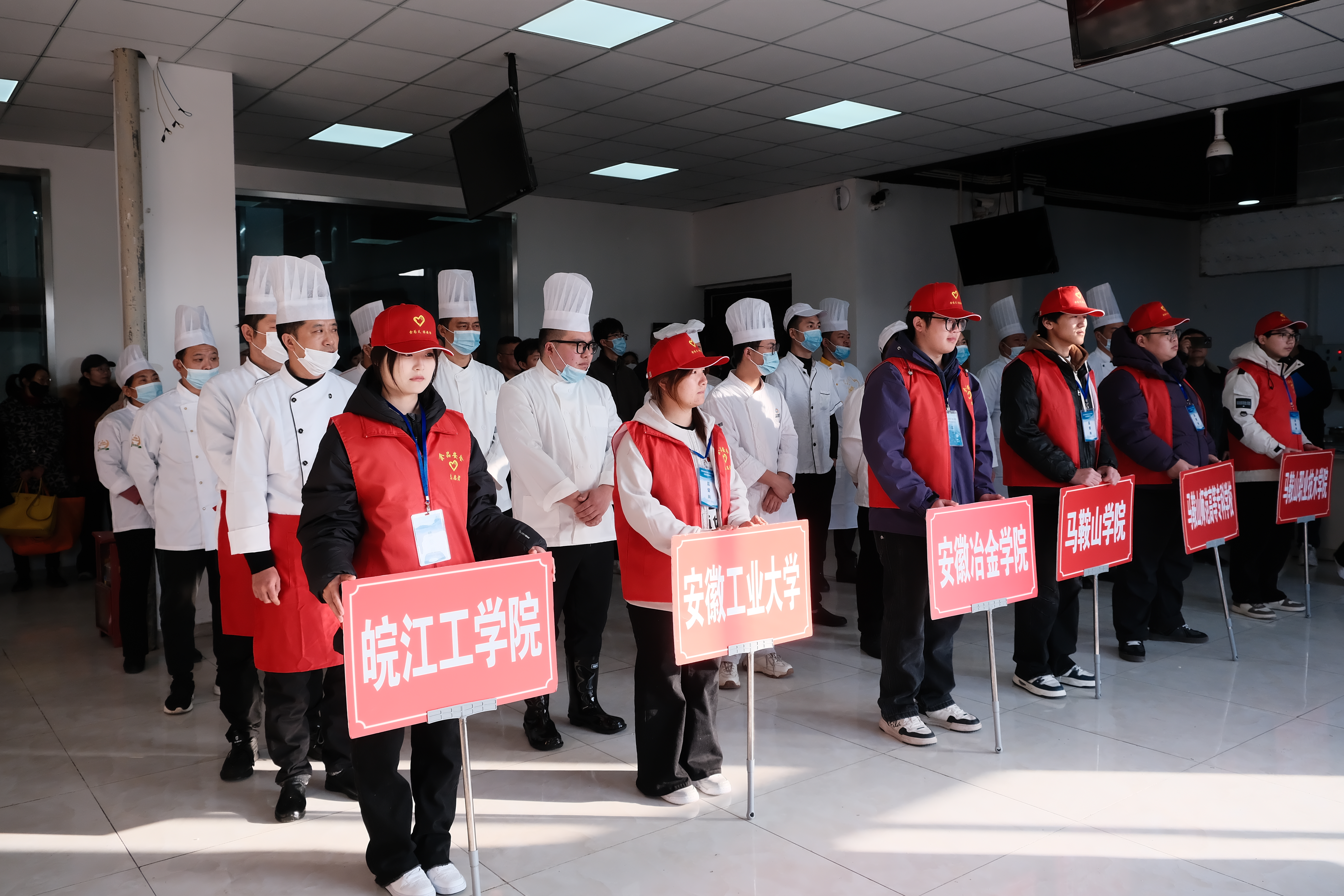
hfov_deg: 67.4
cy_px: 448
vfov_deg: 47.9
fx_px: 1008
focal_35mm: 27
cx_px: 672
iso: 640
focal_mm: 18
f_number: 4.5
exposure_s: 1/220
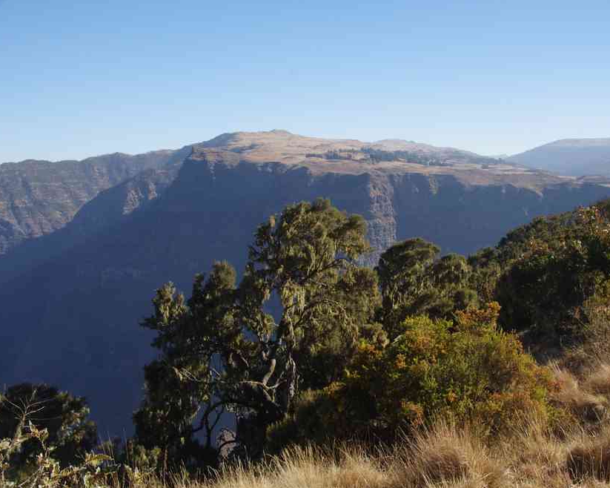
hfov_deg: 37.9
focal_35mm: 49
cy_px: 245
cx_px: 361
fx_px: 884
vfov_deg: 30.8
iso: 200
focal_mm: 29.4
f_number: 11
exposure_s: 1/60
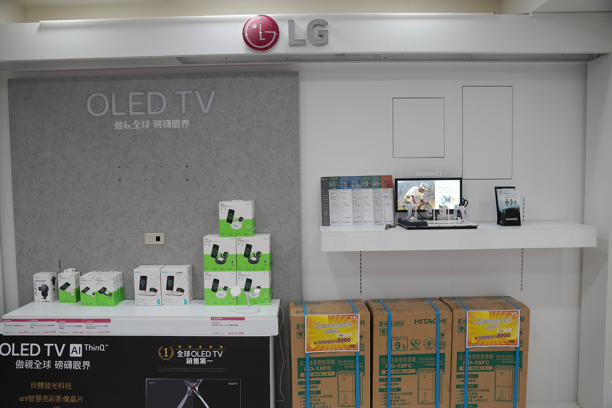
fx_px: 476
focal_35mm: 28
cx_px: 306
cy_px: 204
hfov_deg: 65.5
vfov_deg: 46.4
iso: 800
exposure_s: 1/160
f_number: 4
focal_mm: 28
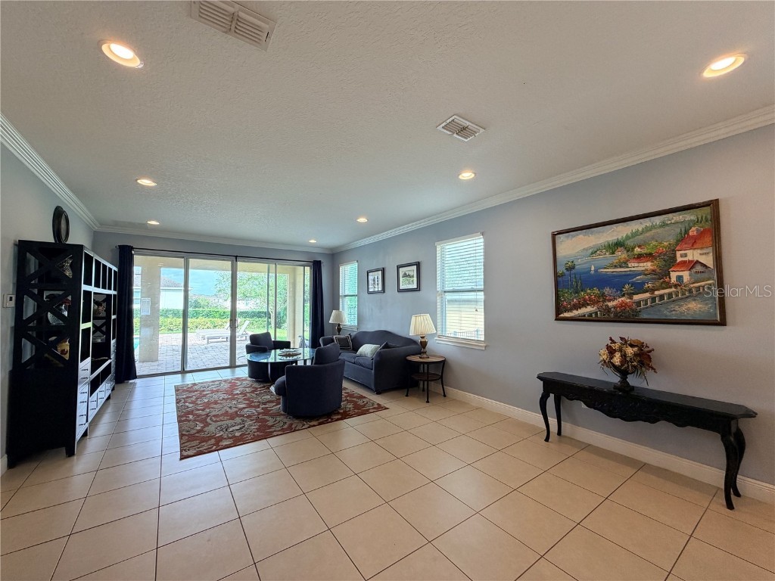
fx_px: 313
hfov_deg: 102.1
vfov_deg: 85.7
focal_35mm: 14
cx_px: 388
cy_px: 290
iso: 160
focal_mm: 2.22
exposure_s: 1/120
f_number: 2.2
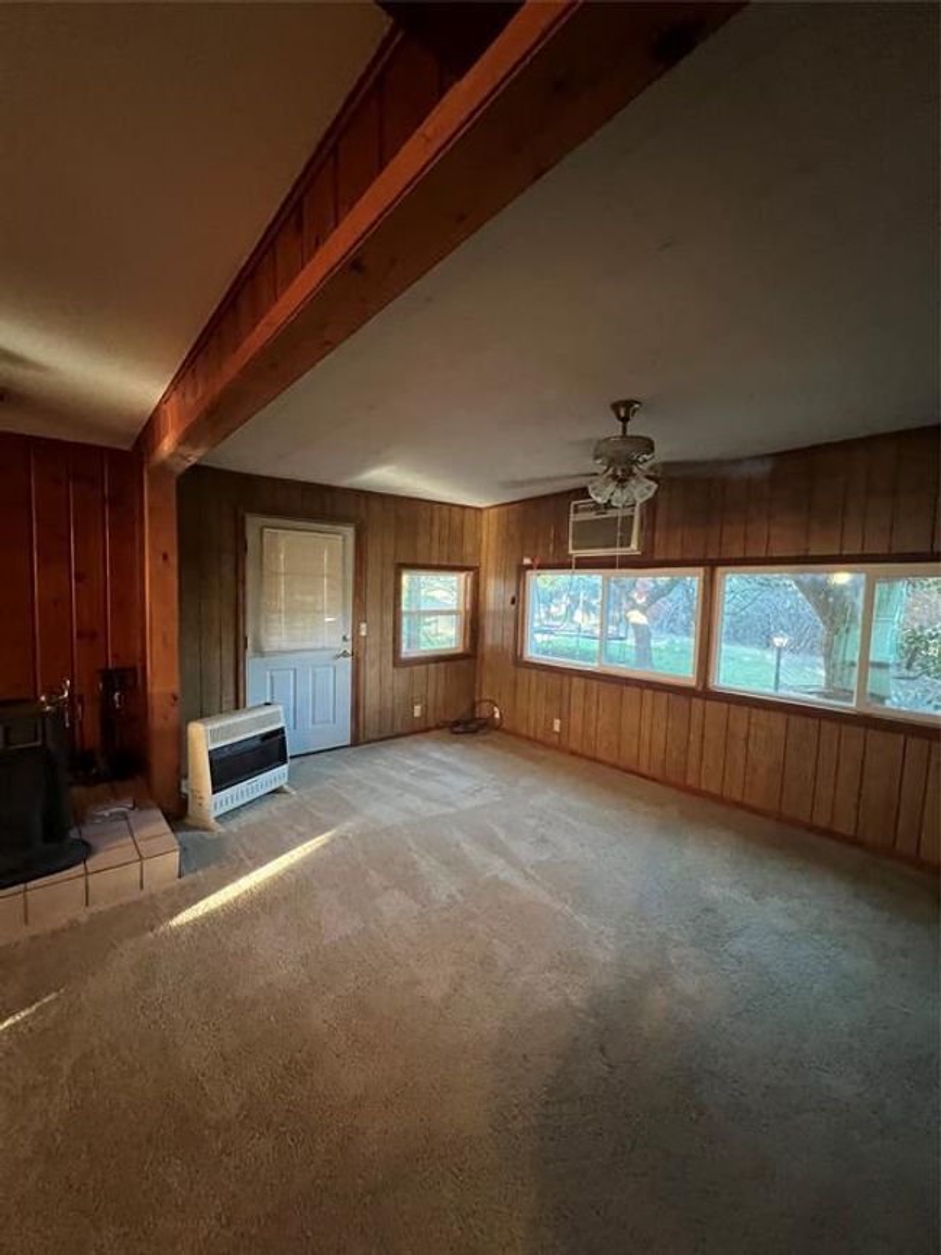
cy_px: 628
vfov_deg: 106.2
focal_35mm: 13
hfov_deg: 89.9
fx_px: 471
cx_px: 470
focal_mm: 1.57
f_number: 1.8
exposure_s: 1/40
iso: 1000
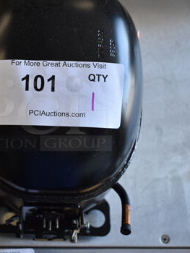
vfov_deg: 30.8
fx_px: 459
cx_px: 32
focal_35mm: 63
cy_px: 113
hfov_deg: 23.0
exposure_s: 1/125
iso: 280
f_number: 4
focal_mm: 25
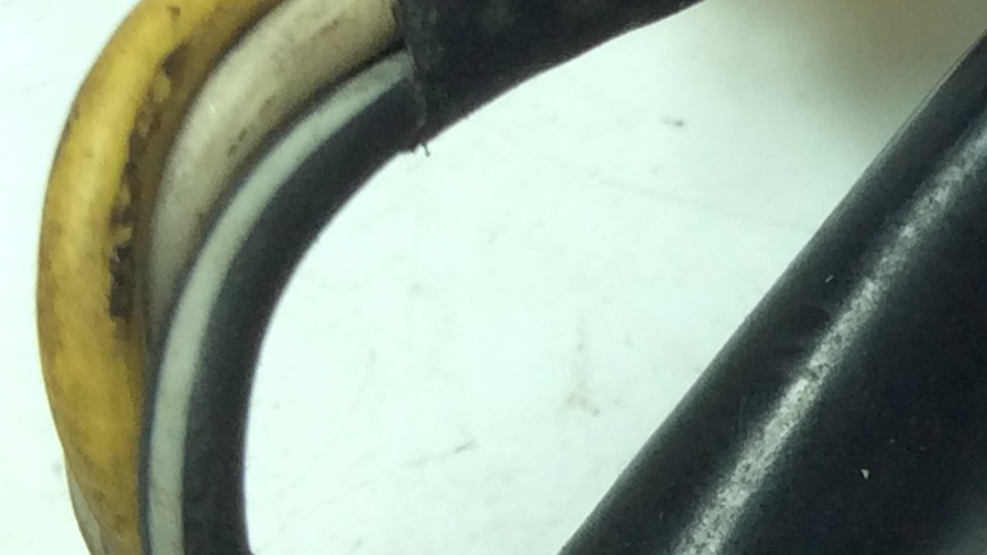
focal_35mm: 139
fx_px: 3638
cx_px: 1533
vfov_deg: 8.6
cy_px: -144
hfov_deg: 14.3
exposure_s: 1/245
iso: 32
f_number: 2.4
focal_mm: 3.3
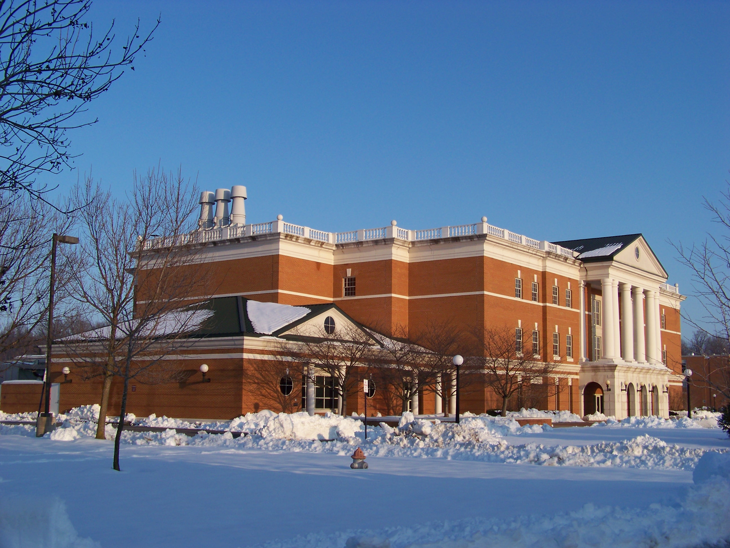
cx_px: 365
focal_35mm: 43
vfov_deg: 33.6
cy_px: 274
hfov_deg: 43.9
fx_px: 907
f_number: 4
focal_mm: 6.75
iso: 64
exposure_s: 1/500
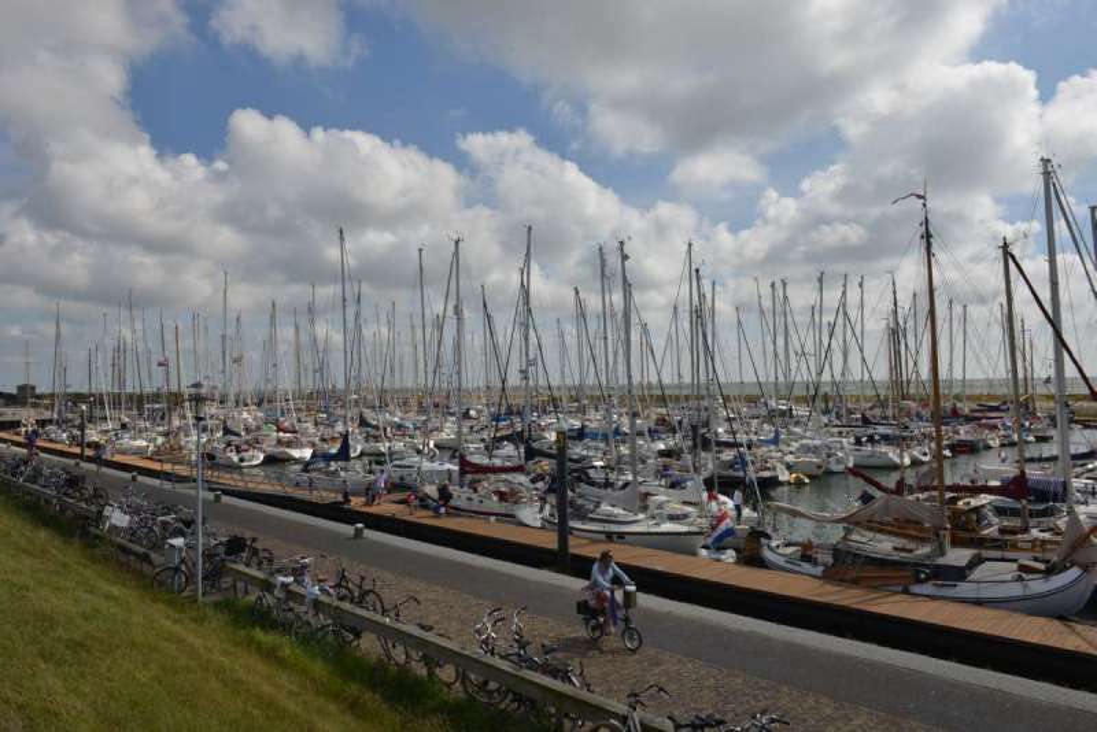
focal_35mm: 24
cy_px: 366
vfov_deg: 53.2
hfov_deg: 73.7
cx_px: 548
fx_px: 732
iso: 125
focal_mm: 24
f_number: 18
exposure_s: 1/125
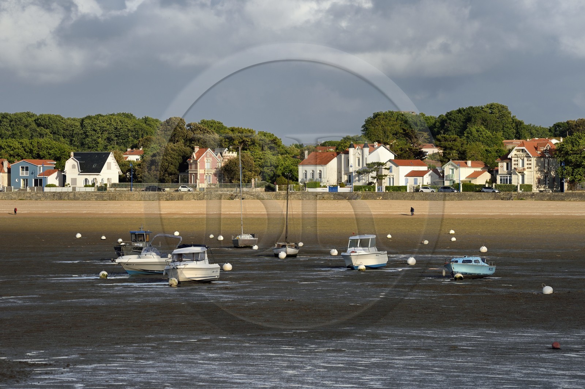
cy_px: 194
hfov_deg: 10.3
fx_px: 3248
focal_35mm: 200
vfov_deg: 6.9
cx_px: 292
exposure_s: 1/640
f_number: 9
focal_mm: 200
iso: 200
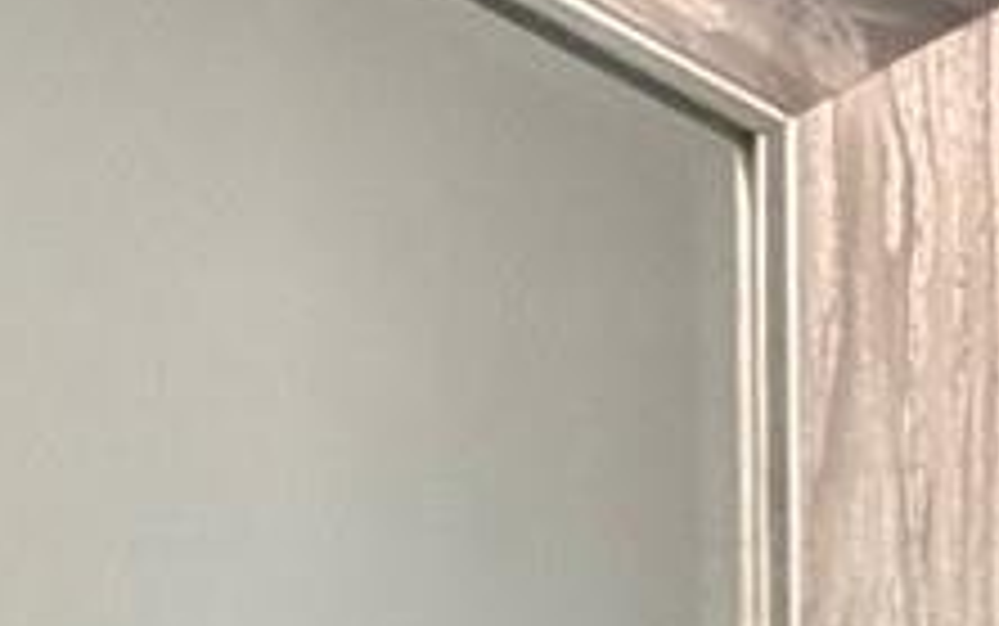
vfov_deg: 9.3
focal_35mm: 107
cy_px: 1982
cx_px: 2439
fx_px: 2915
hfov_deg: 13.6
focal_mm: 2.22
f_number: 2.2
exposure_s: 1/60
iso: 250
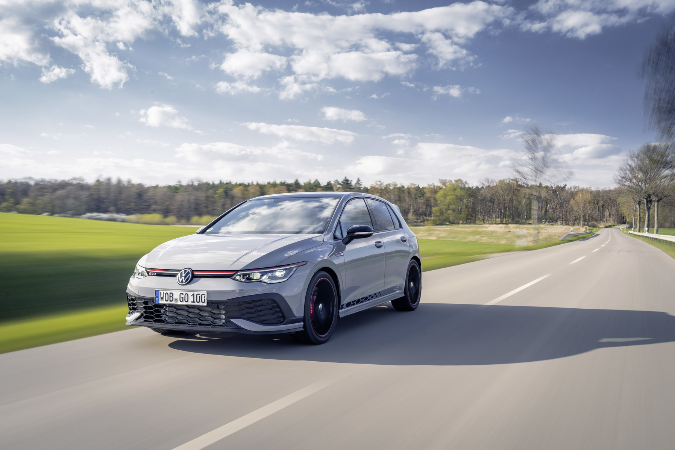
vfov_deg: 37.9
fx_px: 656
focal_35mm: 35
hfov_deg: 54.4
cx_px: 338
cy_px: 225
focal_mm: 35
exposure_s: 1/6
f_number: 14
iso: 100
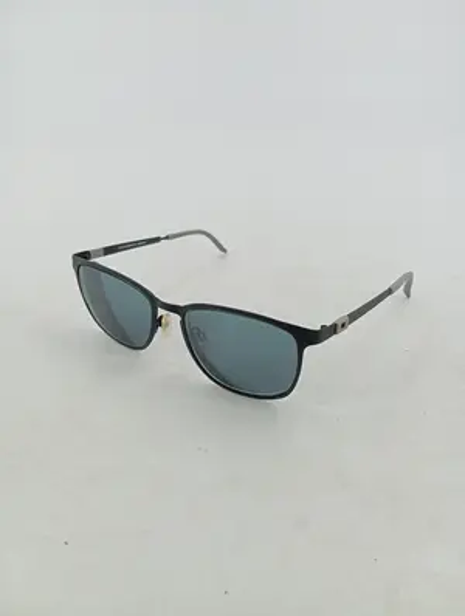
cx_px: 232
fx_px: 500
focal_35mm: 28
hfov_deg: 49.9
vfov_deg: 63.4
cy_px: 308
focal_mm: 4.22
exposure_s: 1/100
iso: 68
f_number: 1.8
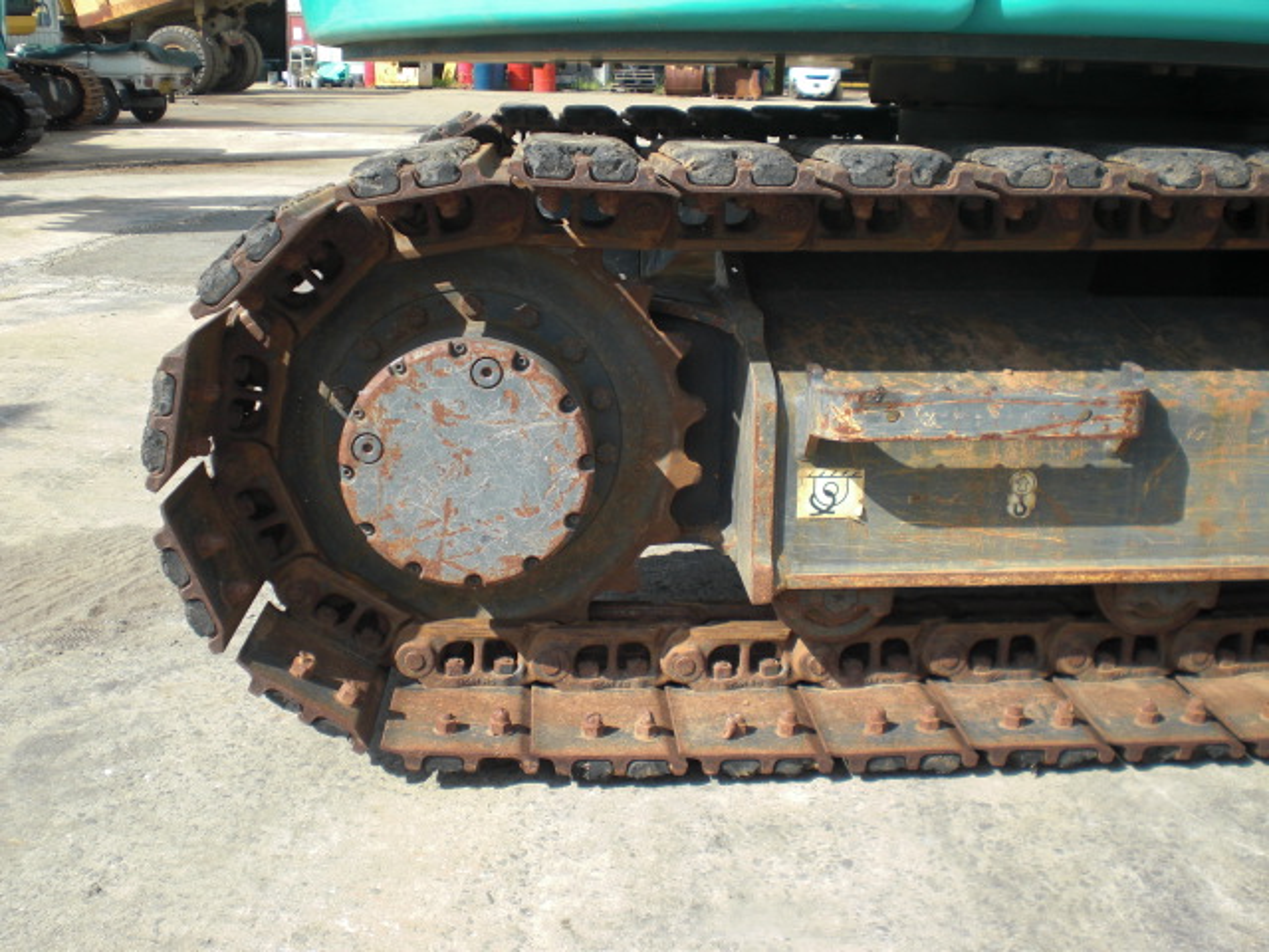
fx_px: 1393
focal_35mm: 38
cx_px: 634
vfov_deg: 37.7
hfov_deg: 49.0
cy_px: 476
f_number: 3.1
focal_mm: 6.3
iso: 64
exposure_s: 1/400
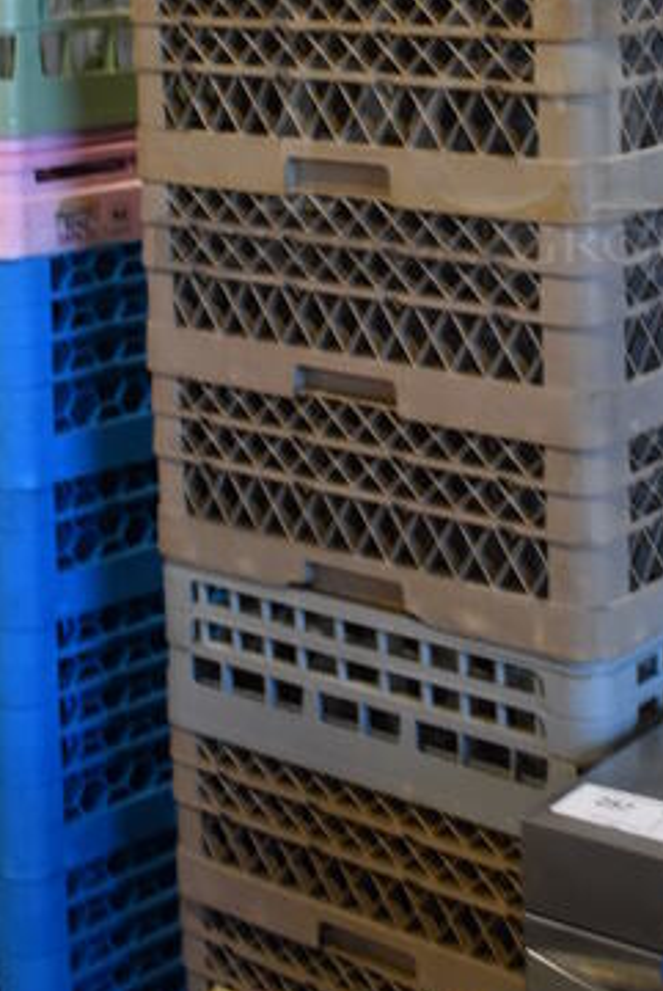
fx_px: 2093
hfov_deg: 17.9
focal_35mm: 76
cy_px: 131
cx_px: 462
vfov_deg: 25.9
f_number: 3.8
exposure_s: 1/160
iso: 800
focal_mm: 20
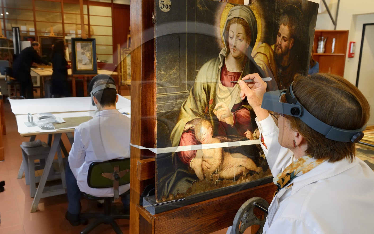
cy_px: 120
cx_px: 186
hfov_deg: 58.1
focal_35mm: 33
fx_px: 336
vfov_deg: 38.3
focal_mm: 32
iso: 1600
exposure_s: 1/60
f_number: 7.1
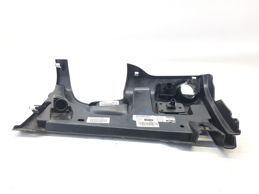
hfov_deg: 69.4
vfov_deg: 54.9
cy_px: 97
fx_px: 187
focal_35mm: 25
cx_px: 130
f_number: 2
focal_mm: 4.6
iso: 125
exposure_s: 1/50
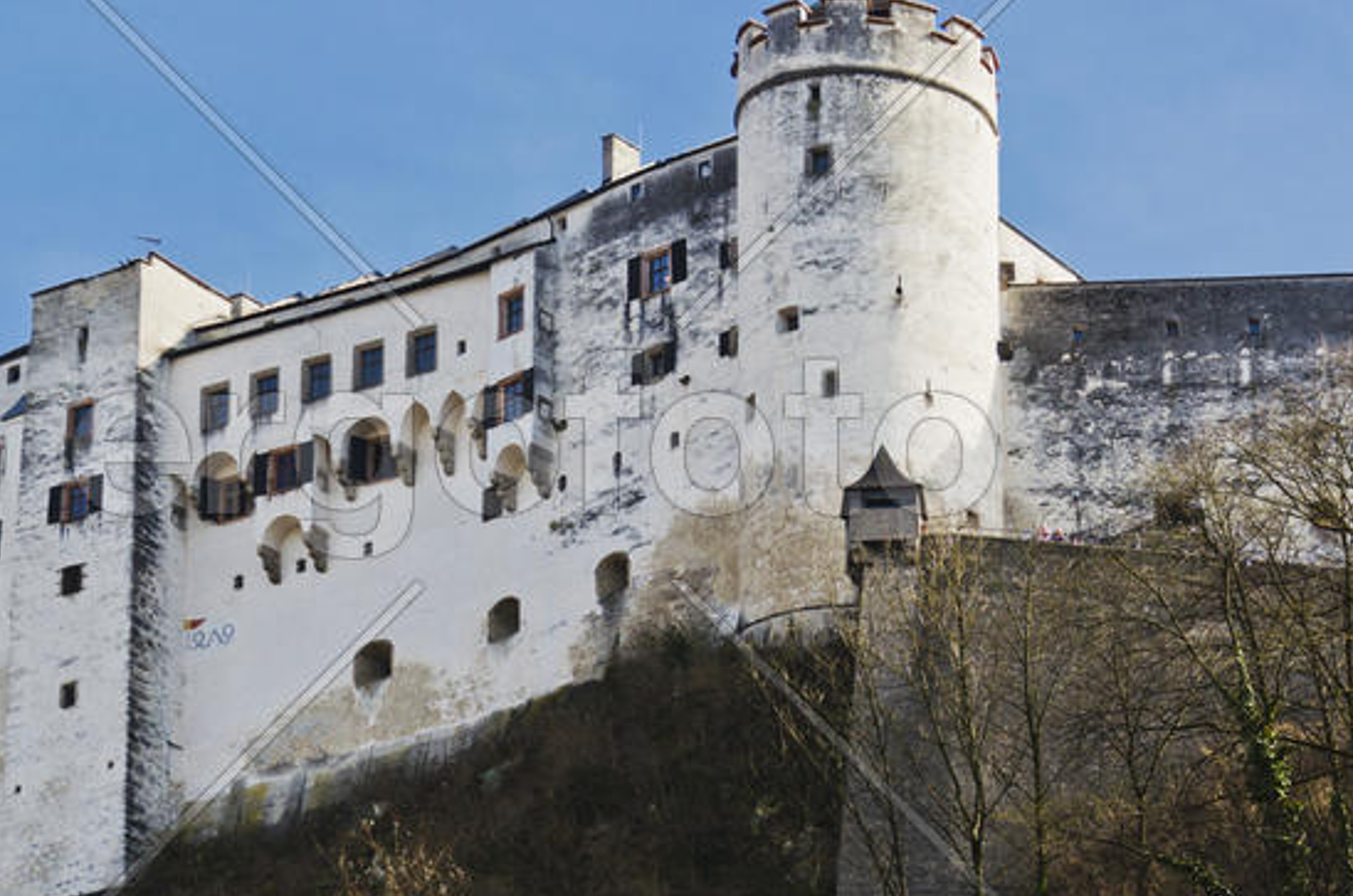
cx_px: 548
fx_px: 6114
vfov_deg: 8.4
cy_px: 454
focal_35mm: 163
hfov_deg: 12.6
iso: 100
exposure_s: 1/500
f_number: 5.6
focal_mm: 68
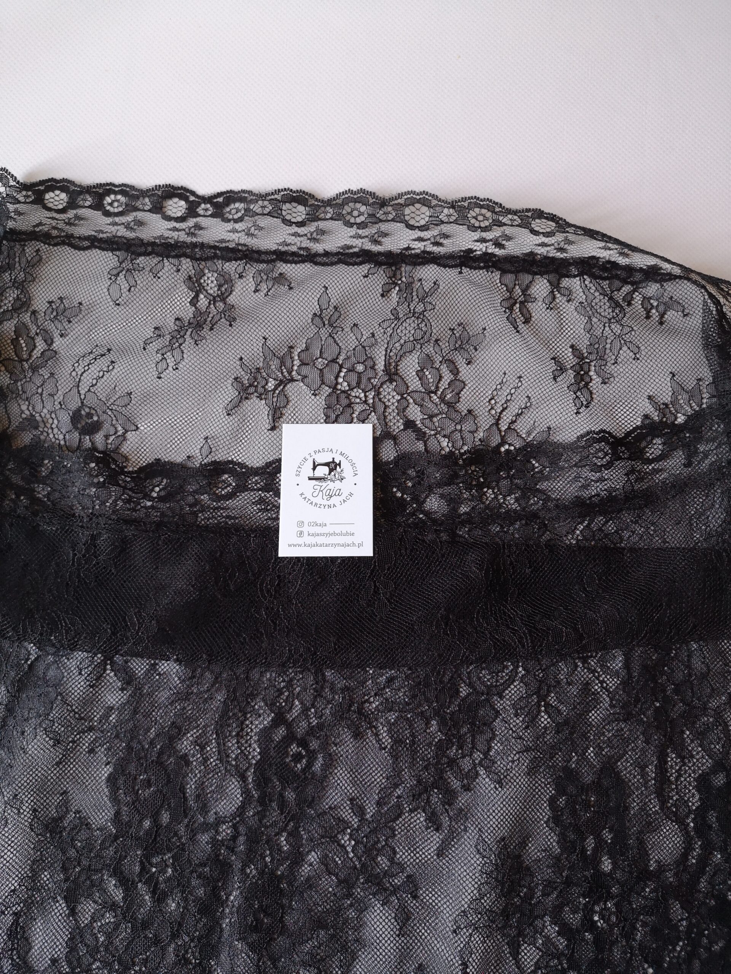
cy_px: 487
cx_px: 366
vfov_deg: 65.3
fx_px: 760
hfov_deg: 51.4
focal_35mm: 27
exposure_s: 1/50
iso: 200
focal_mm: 3.95
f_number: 1.8
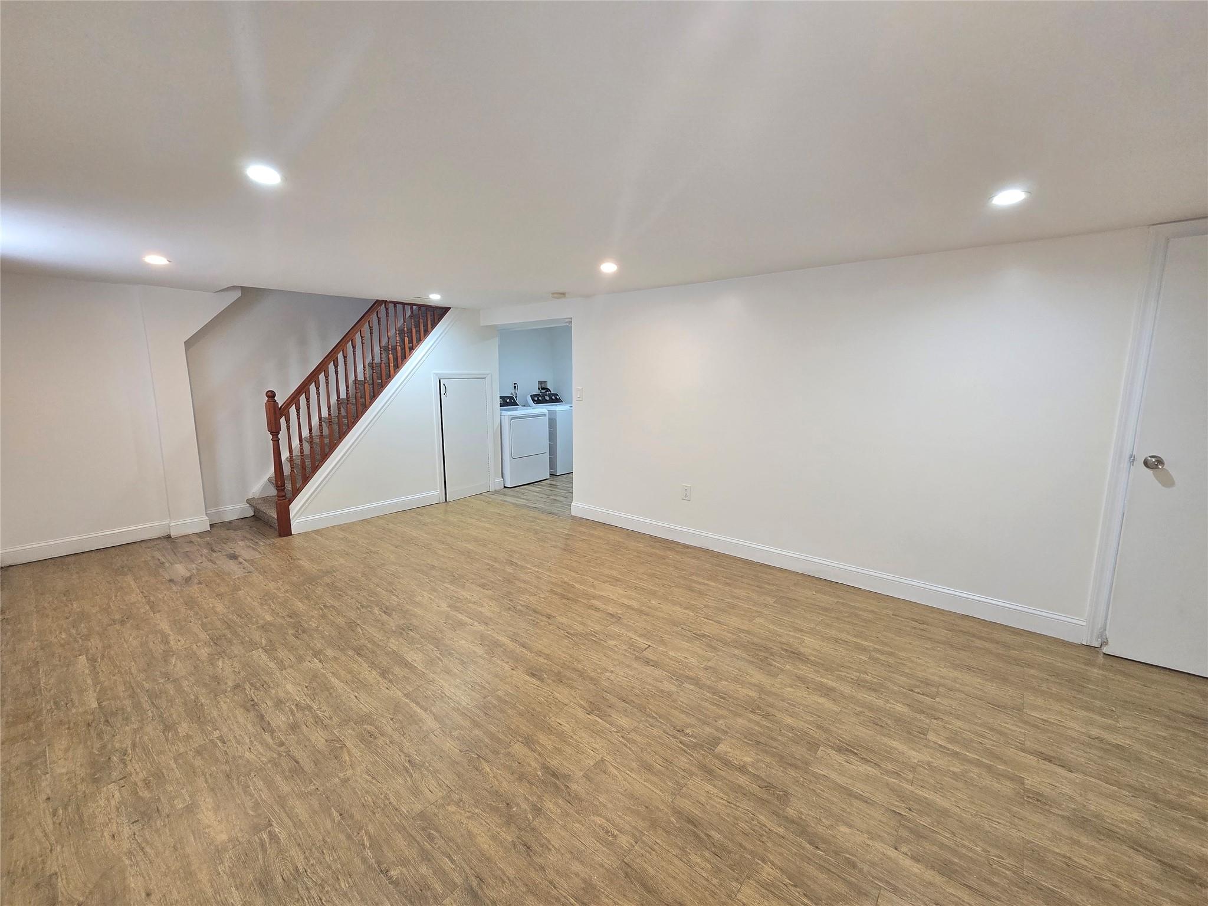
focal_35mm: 13
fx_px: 454
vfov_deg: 89.9
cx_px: 604
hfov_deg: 106.2
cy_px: 453
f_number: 2.2
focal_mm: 2.2
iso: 250
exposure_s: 1/60
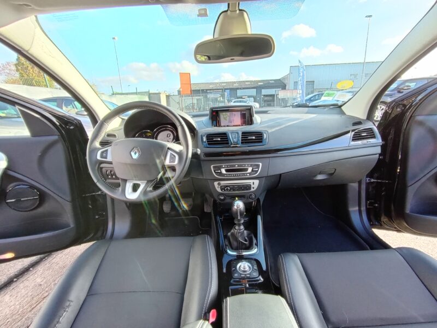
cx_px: 218
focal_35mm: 17
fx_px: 215
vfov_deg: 74.7
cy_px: 164
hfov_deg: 91.0
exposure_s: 1/50
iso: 110
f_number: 2.2
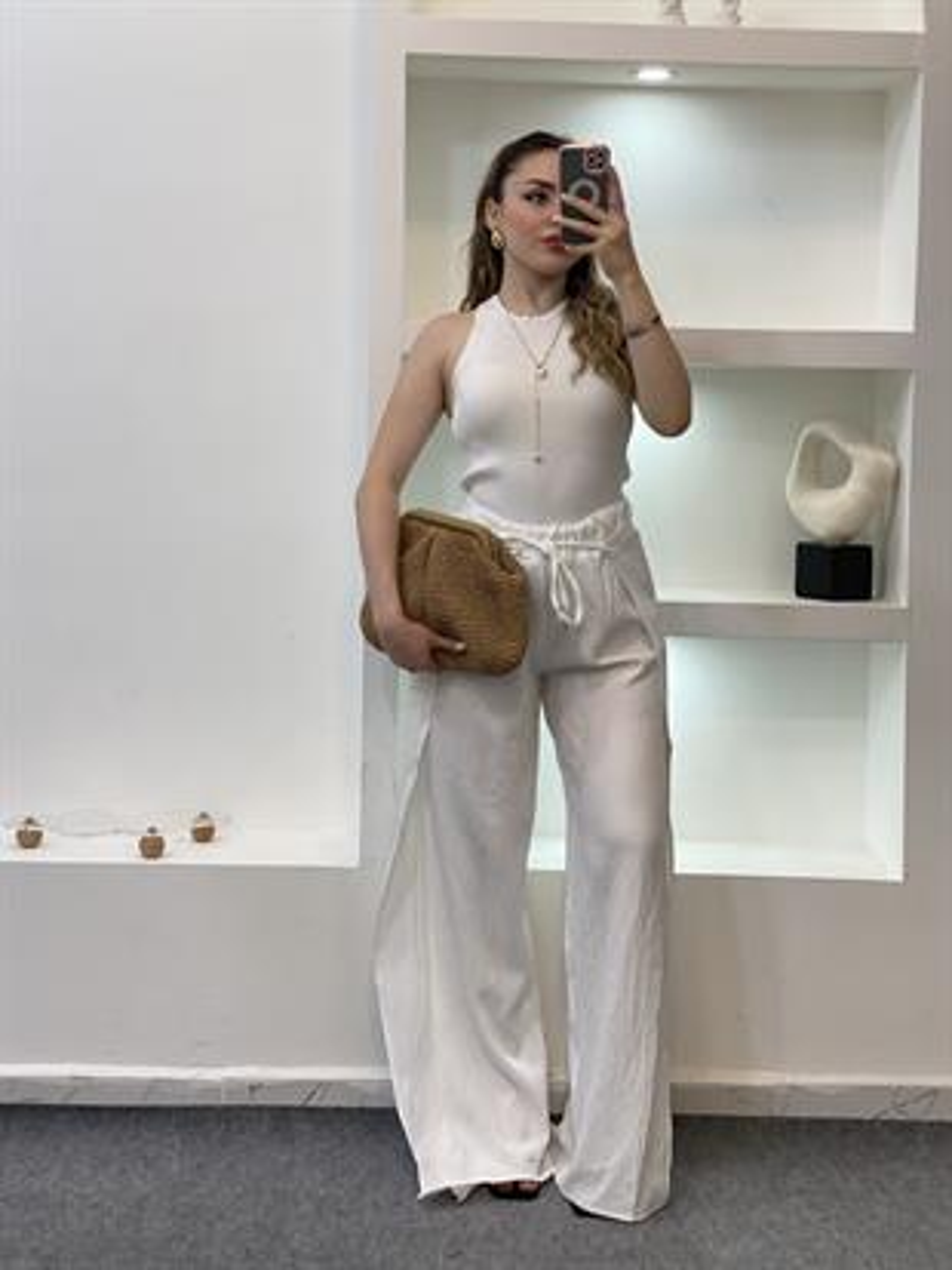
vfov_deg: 36.8
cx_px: 476
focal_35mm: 52
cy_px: 635
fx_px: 1906
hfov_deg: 28.0
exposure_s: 1/100
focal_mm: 6
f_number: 2
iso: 64
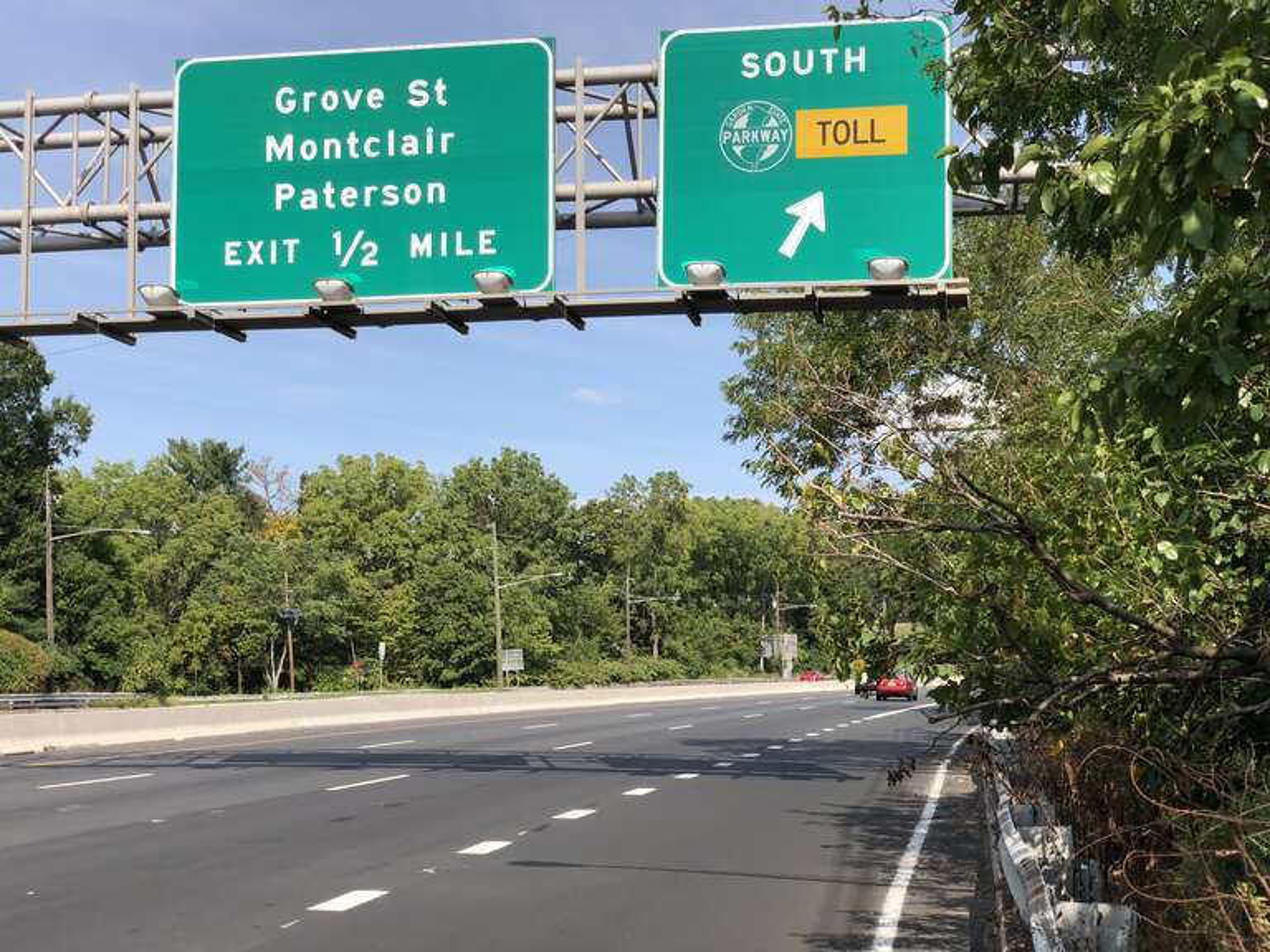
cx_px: 635
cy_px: 476
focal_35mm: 52
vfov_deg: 28.0
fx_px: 1908
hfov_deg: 36.8
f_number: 2.4
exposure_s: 1/917
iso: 16
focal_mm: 6
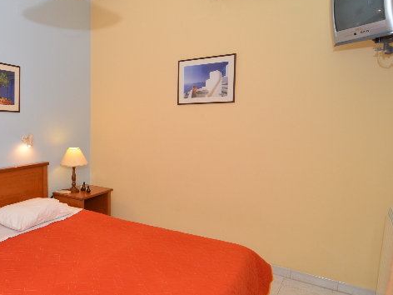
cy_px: 155
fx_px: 304
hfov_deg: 61.1
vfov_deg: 51.6
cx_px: 87
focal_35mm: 27
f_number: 5
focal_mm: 11
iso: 200
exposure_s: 1/60
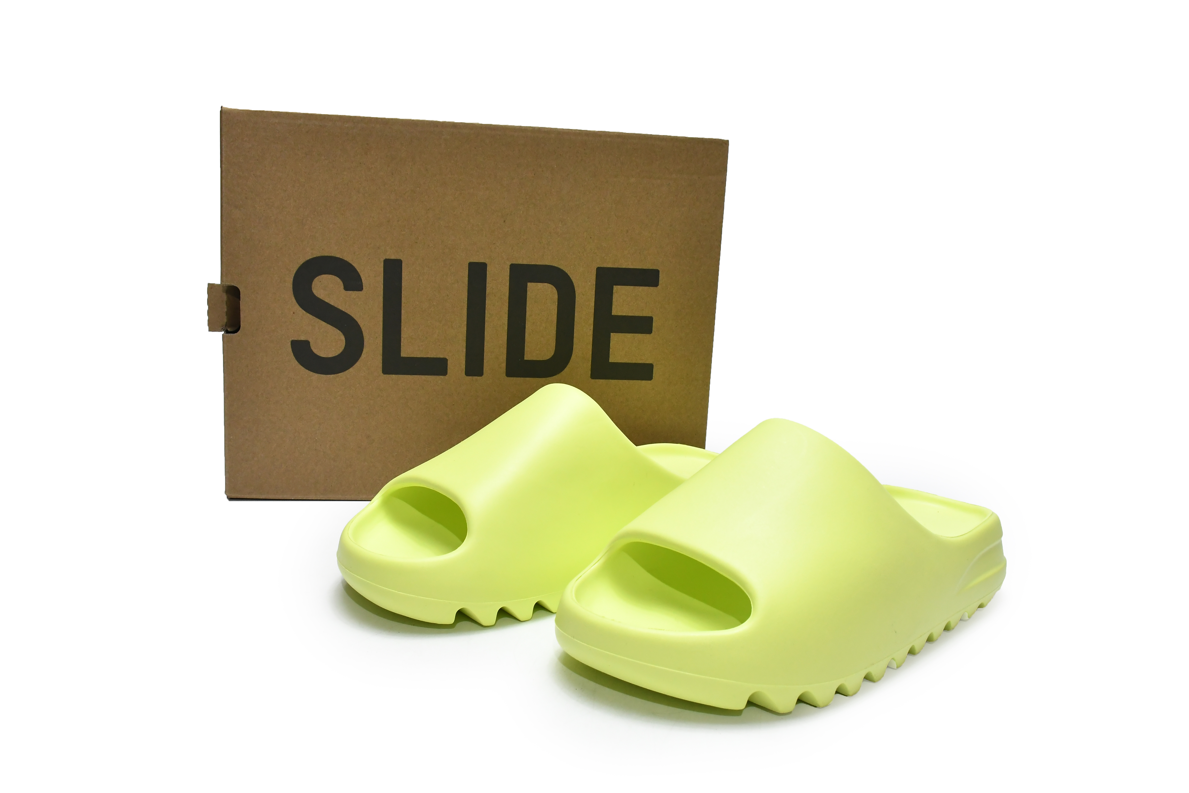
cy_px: 396
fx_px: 1123
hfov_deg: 55.8
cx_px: 594
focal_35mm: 34
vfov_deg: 38.9
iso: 1600
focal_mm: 23
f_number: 13
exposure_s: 1/100
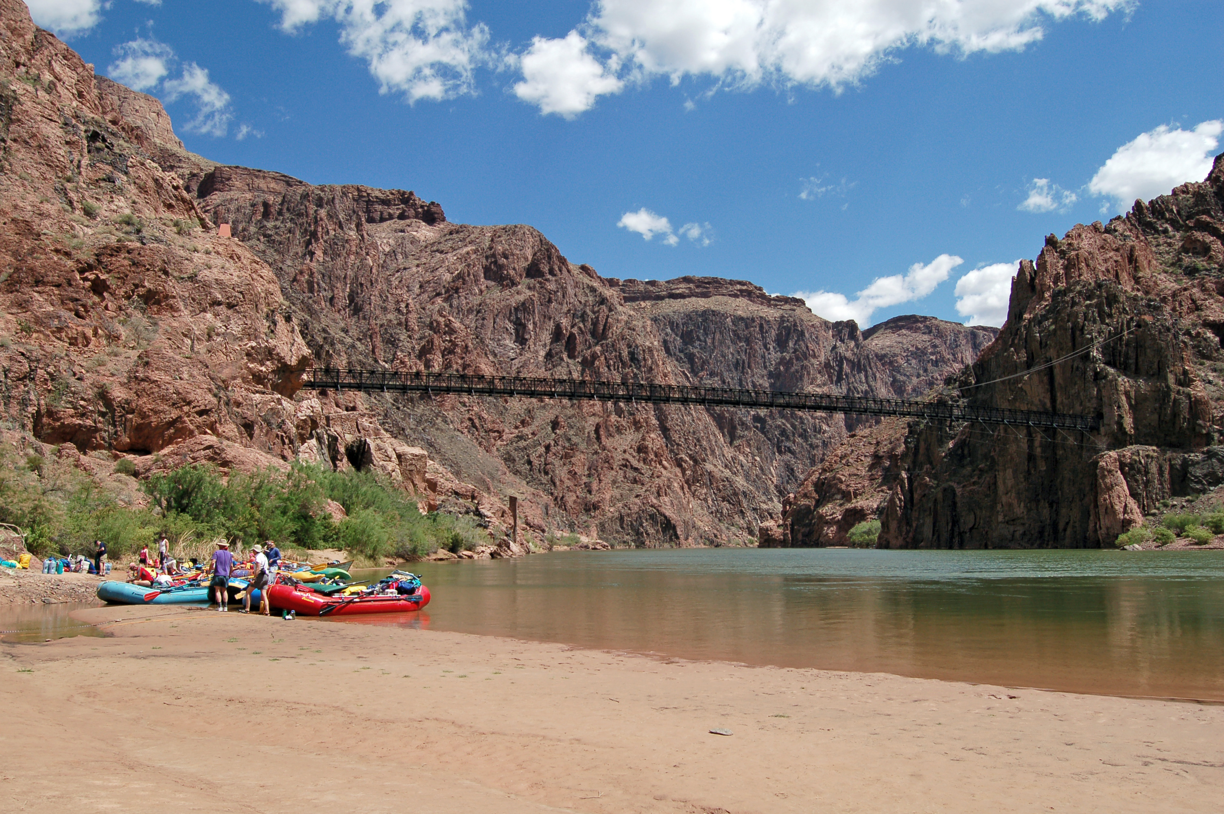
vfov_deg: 47.8
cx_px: 612
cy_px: 407
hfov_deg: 67.4
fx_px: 917
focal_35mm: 27
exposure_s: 1/500
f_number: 9
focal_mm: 18
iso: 200
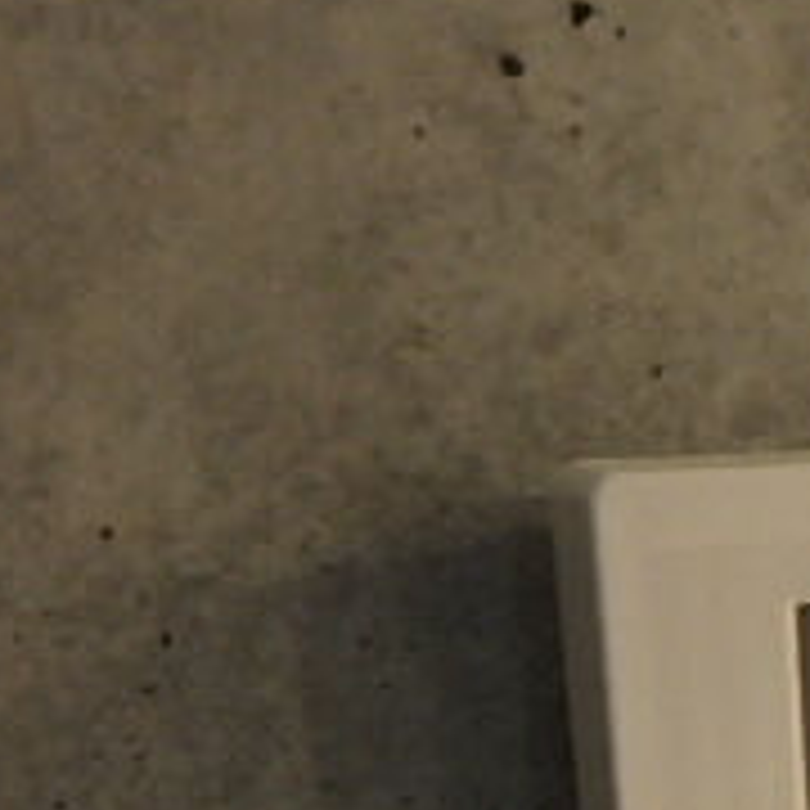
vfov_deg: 24.3
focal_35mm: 66
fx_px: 1747
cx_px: 1094
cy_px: 904
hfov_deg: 22.8
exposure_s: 1/30
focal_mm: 3.7
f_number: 3.5
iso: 320
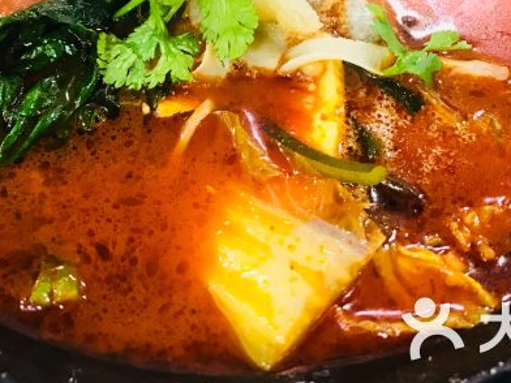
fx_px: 738
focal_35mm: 50
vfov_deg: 28.2
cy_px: 54
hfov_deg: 38.2
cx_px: 272
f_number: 1.8
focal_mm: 3.99
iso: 80
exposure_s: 1/17
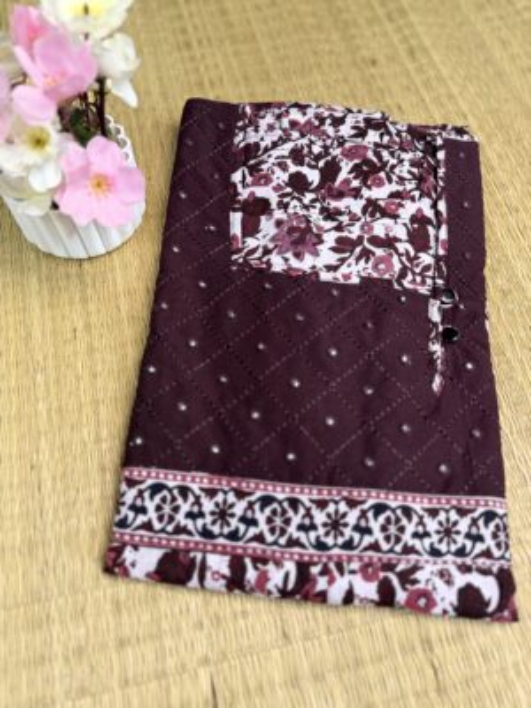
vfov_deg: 71.6
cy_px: 354
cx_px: 266
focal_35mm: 24
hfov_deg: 56.8
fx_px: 491
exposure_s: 1/50
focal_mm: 6.76
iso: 400
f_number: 1.78
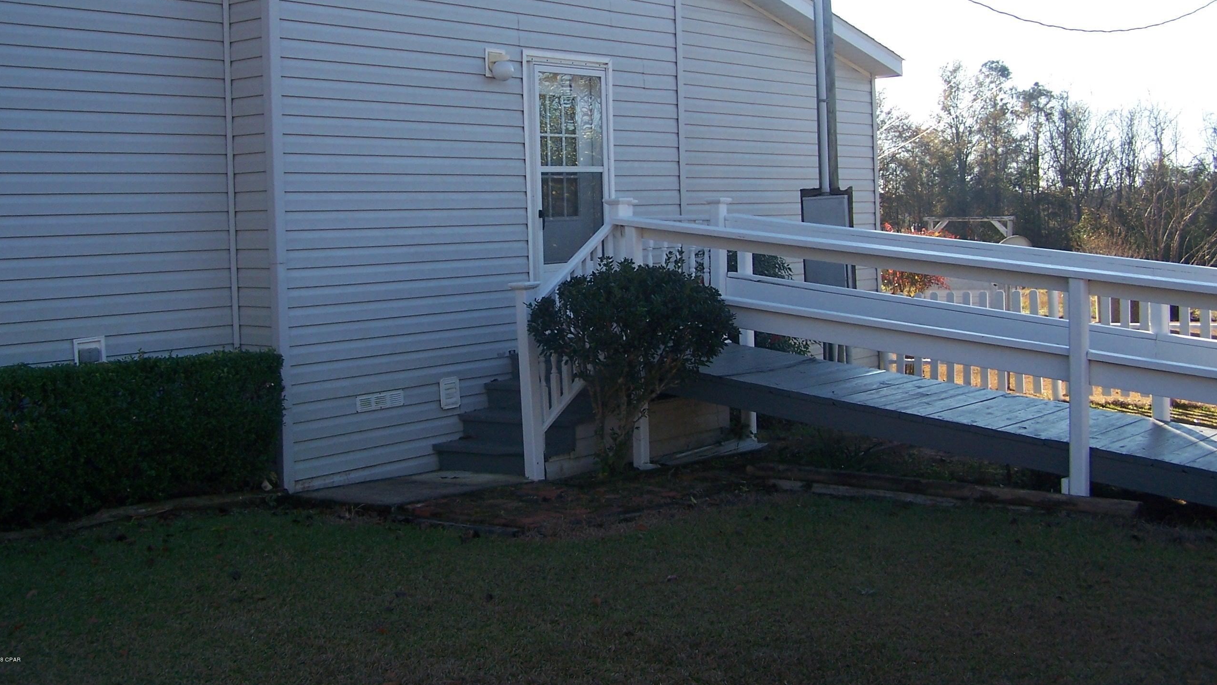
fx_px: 1355
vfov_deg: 28.2
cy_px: 225
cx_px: 600
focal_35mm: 42
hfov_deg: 48.4
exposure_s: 1/400
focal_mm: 6.3
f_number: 2.8
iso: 80
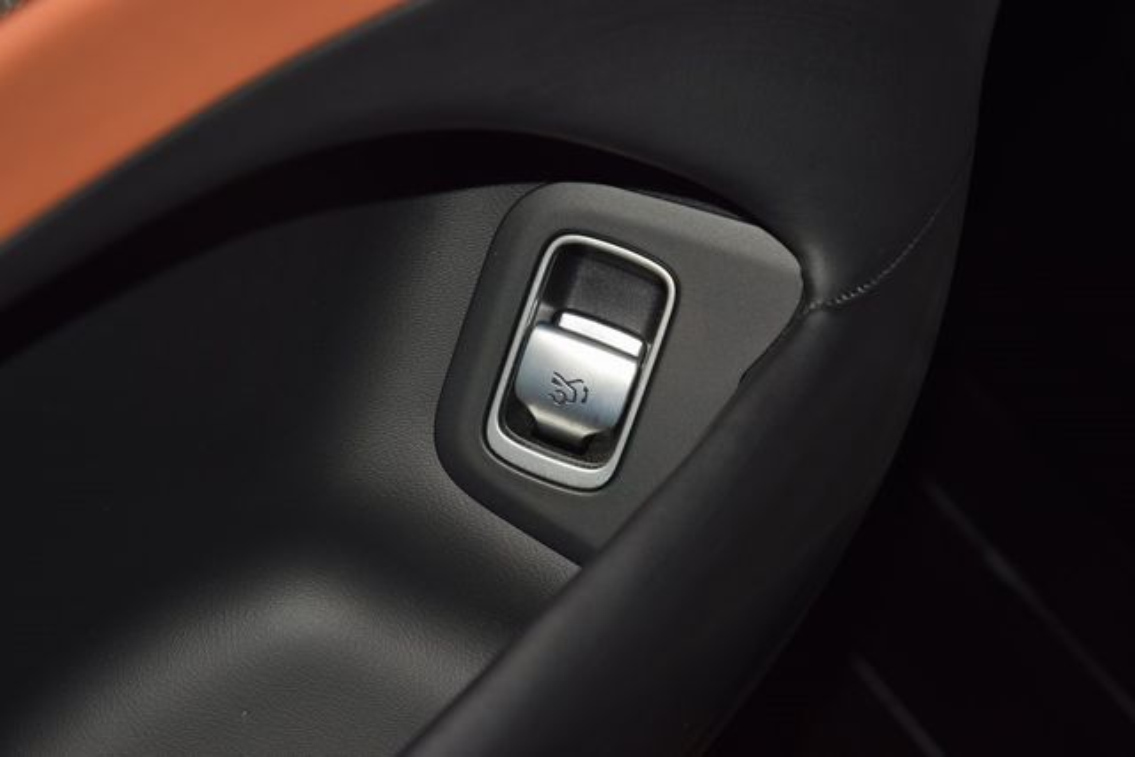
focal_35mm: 105
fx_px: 3311
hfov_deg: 19.5
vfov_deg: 13.0
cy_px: 378
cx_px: 568
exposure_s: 1/125
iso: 100
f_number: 8
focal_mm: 70
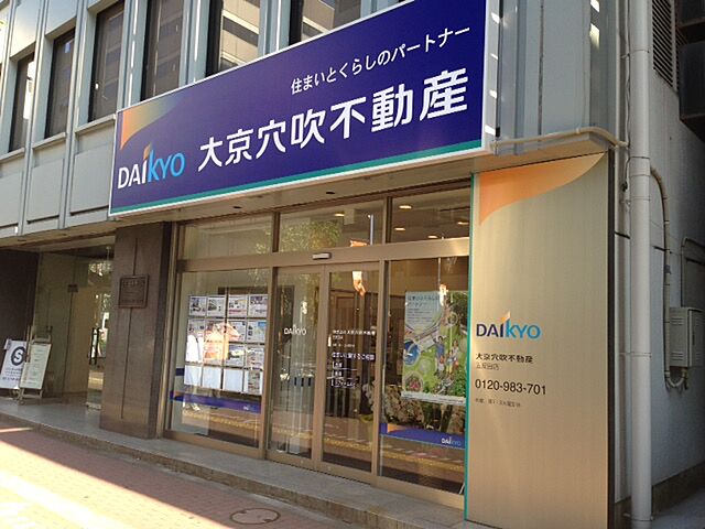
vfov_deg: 42.9
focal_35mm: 33
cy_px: 264
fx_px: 672
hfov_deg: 55.4
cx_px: 352
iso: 50
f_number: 2.4
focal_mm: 4.12
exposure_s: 1/212
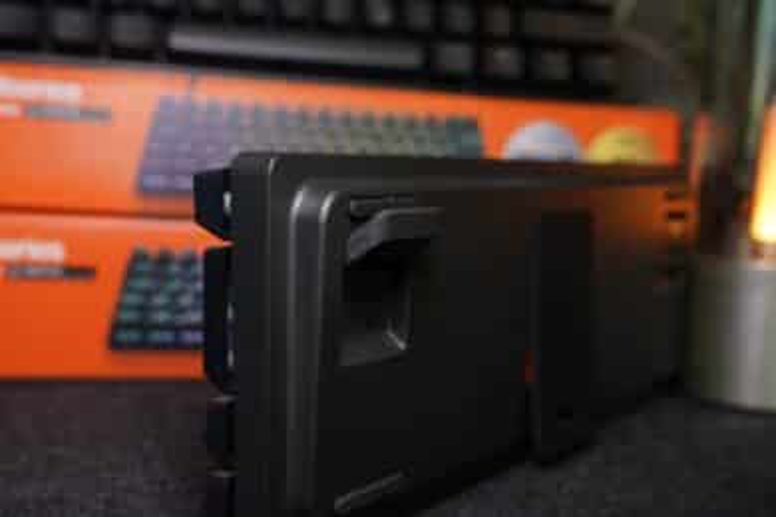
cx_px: 388
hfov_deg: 38.9
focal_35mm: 51
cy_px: 258
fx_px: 1099
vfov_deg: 26.5
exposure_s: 1/60
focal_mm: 51
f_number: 7.1
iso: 1250
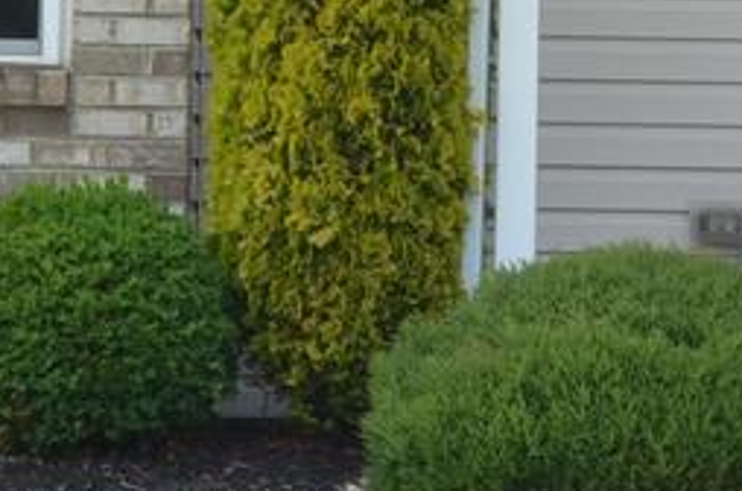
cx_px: 456
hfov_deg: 5.5
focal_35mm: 374
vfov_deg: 3.6
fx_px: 7689
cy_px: -621
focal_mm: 44
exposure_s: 1/250
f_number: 8
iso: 180
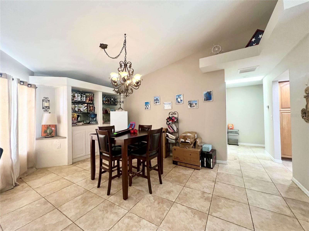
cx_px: 154
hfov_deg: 106.2
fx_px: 116
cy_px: 116
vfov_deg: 89.9
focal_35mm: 13
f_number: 1.8
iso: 500
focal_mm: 1.57
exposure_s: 1/60
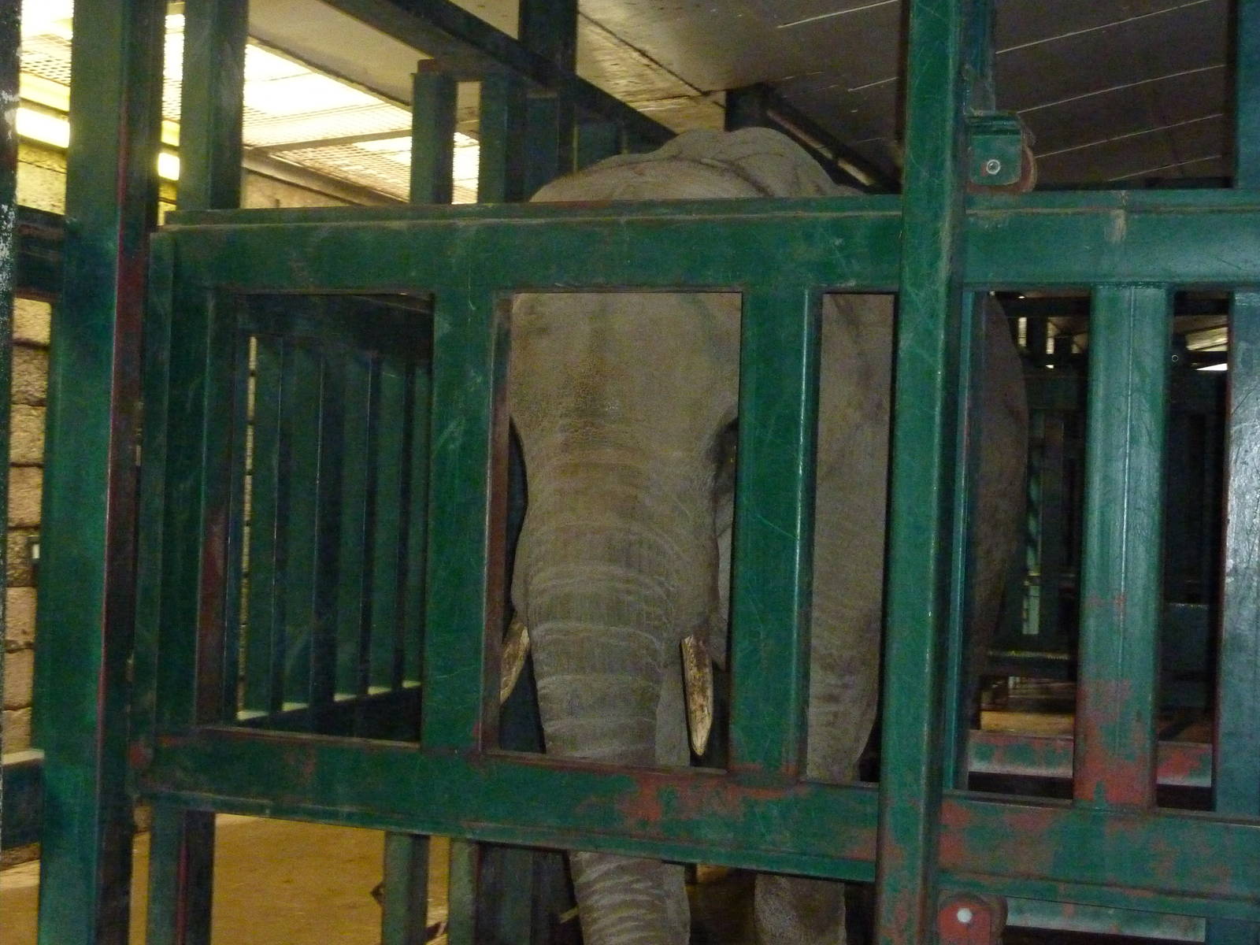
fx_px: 1893
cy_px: 472
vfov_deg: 28.0
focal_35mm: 52
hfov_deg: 36.8
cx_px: 630
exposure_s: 1/30
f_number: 3.8
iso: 1000
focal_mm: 8.5
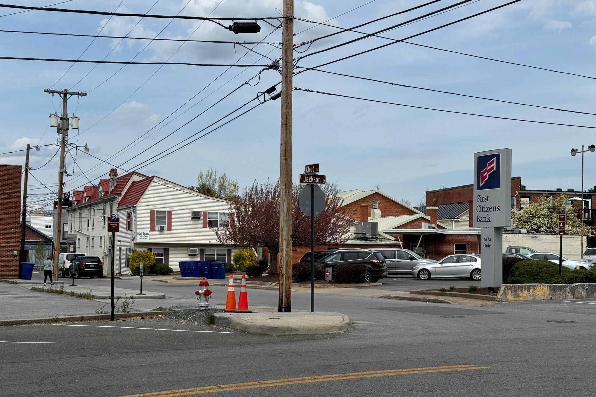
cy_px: 218
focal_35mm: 50
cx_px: 298
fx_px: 828
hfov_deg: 39.6
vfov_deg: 27.0
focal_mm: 6.76
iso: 64
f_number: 1.78
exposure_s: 1/5848
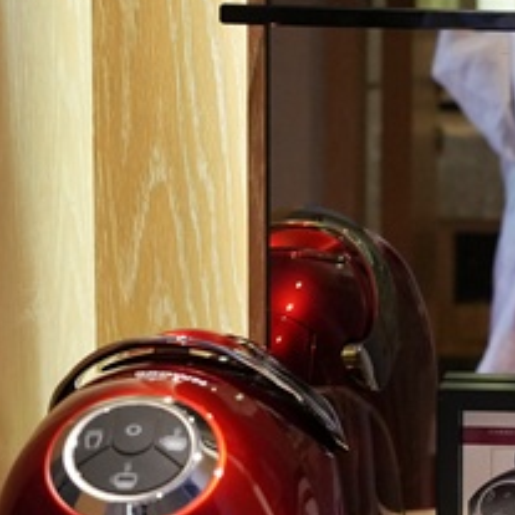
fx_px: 2457
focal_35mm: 146
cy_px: 335
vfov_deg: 12.0
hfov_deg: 11.6
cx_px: 674
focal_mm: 34.7
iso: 2000
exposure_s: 1/100
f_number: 4.5
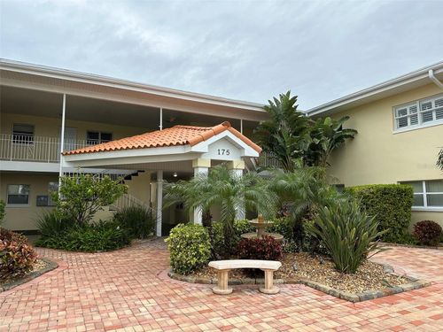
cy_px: 166
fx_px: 307
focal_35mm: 24
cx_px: 222
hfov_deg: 71.6
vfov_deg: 56.8
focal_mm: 6.86
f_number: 1.78
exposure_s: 1/2110
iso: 80
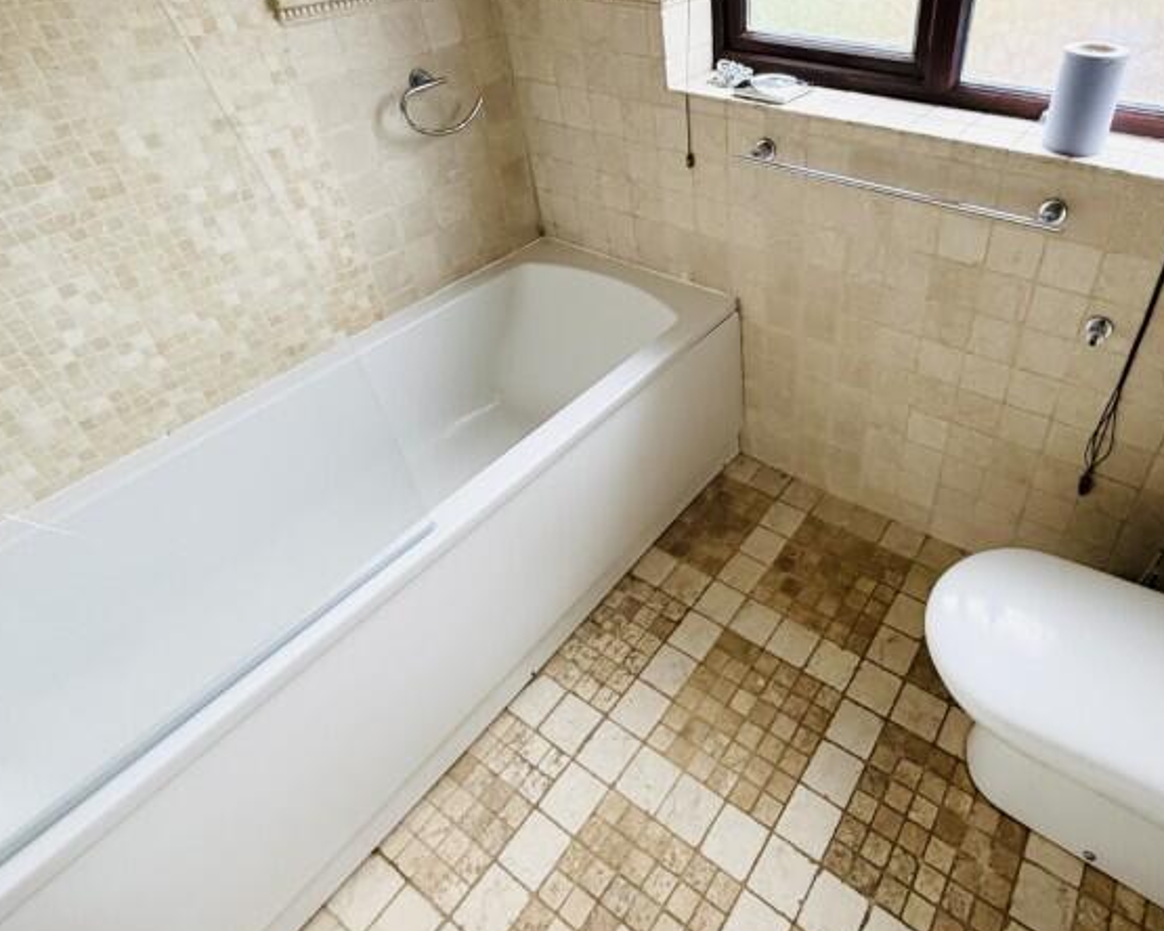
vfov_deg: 64.7
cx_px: 762
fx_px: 723
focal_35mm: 21
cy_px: 354
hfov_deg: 75.5
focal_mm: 2.22
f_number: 2.2
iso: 400
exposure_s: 1/50
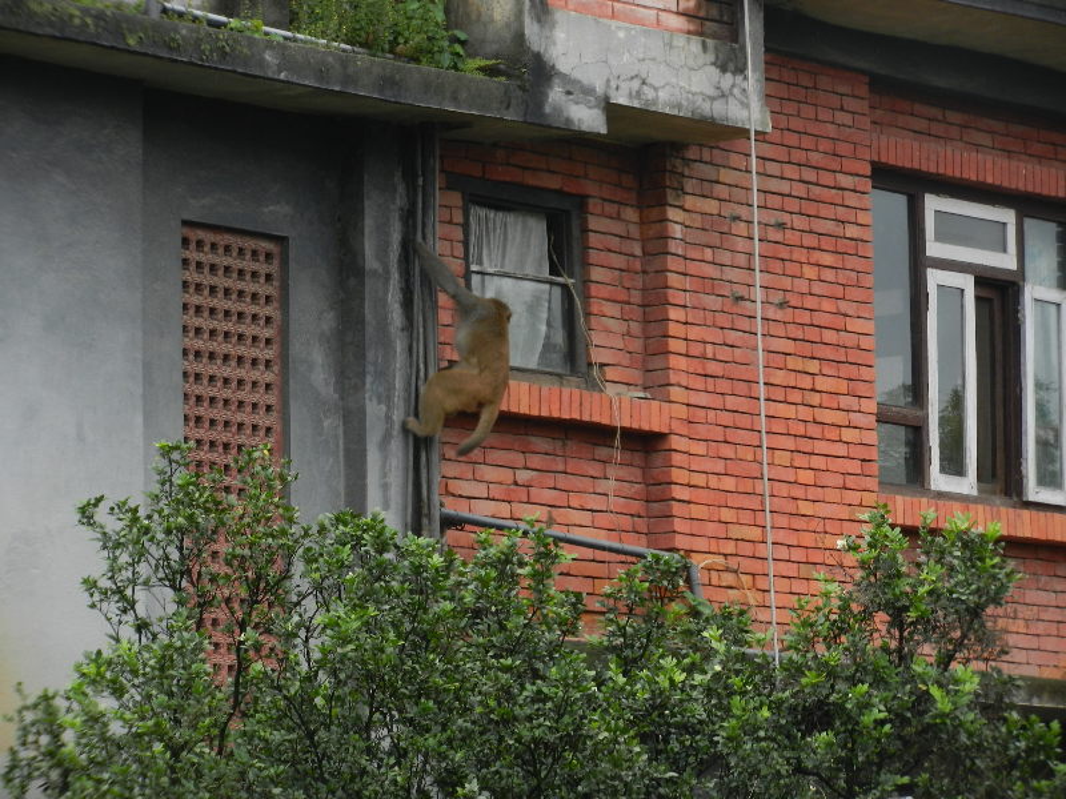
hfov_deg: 10.5
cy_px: 400
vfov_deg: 7.9
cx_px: 533
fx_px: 5820
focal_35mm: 189
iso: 160
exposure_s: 1/200
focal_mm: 34
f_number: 5.3
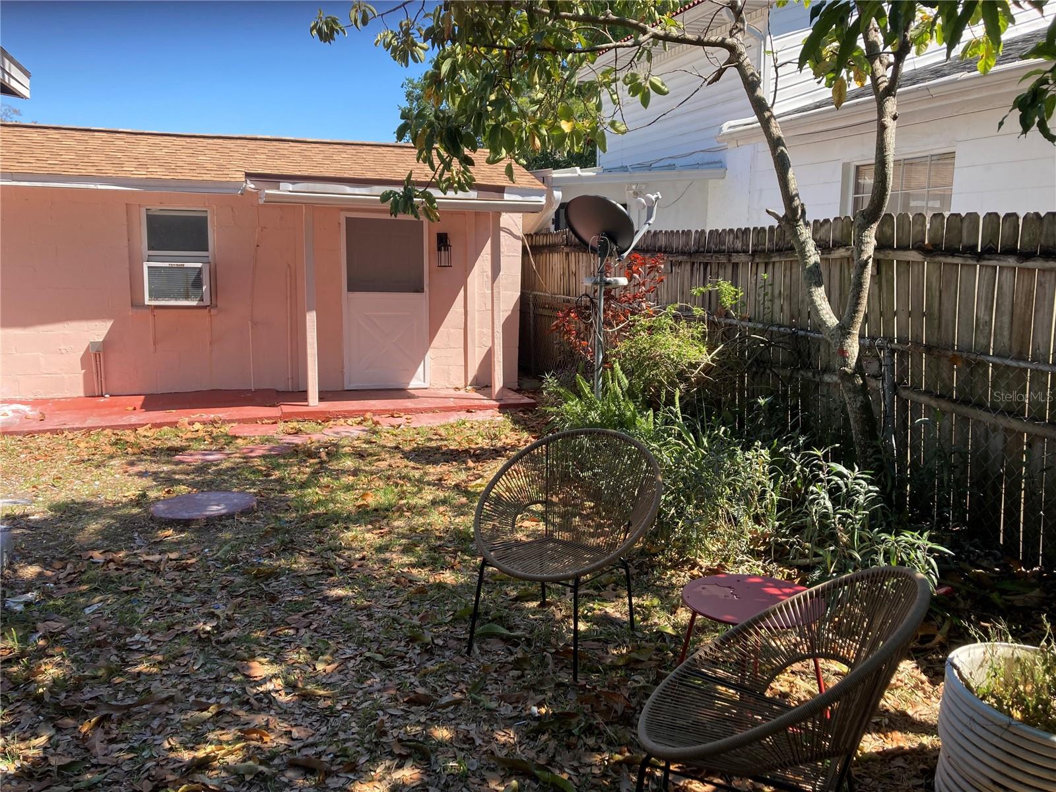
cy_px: 396
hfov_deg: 63.4
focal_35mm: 28
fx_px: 854
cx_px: 528
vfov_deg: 49.7
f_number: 1.8
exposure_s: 1/666
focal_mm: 3.99
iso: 20
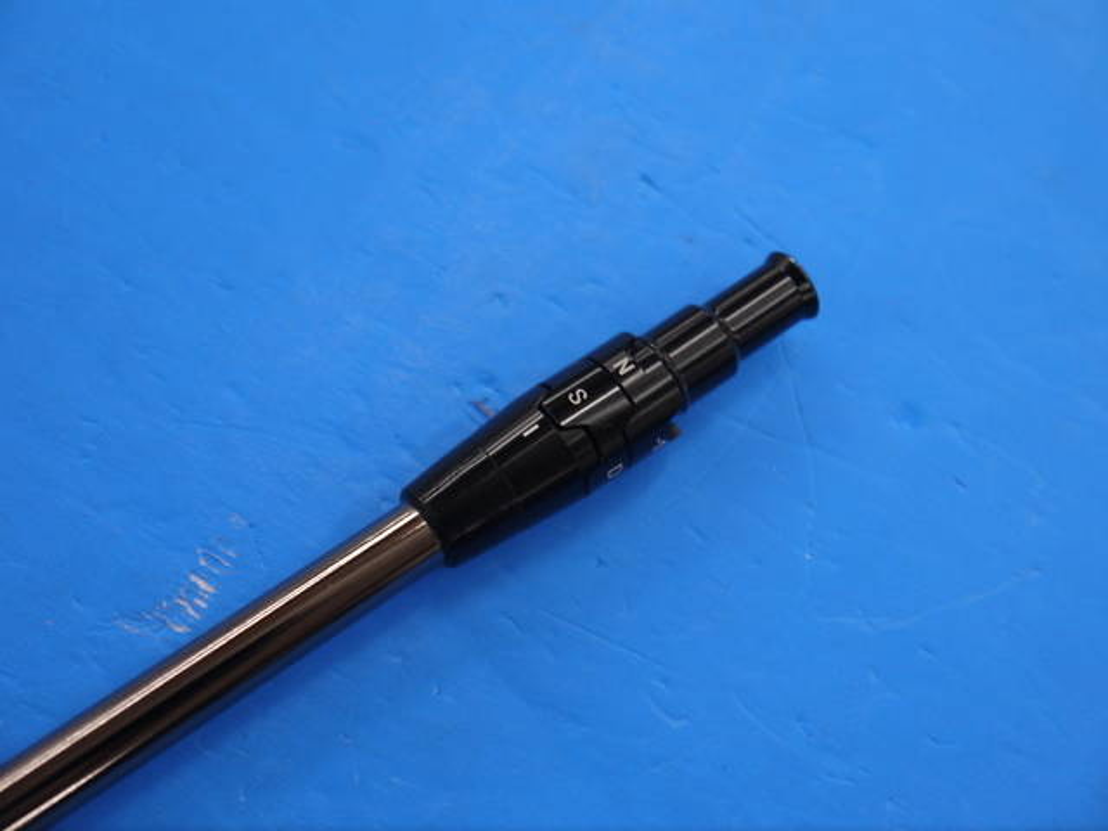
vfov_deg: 22.3
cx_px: 554
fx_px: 2113
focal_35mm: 66
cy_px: 416
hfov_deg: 29.4
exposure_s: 1/125
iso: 500
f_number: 5.2
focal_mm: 33
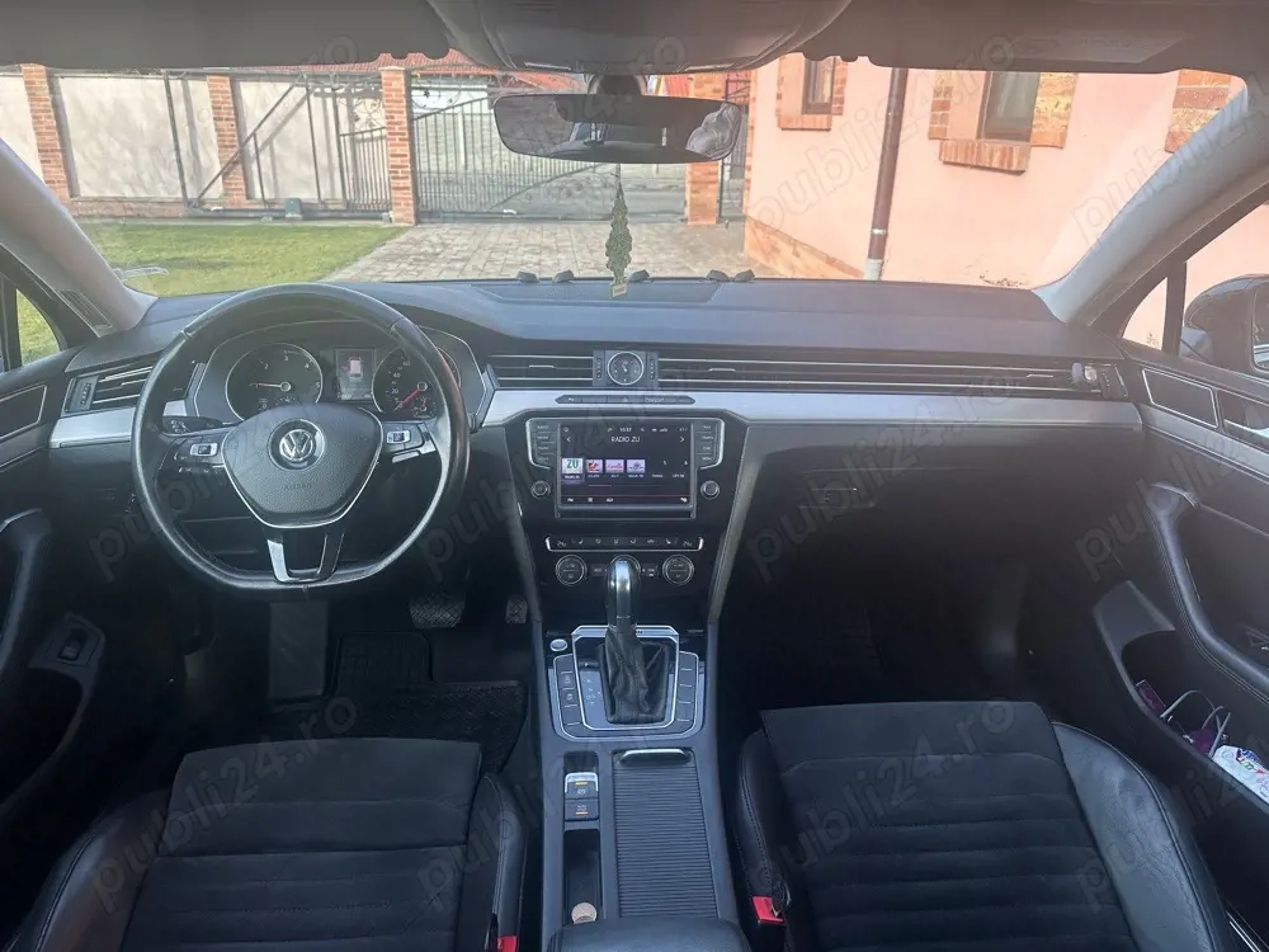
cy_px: 476
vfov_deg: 56.8
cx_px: 634
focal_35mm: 24
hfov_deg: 71.6
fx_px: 880
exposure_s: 1/355
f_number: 1.78
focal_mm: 6.86
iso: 80
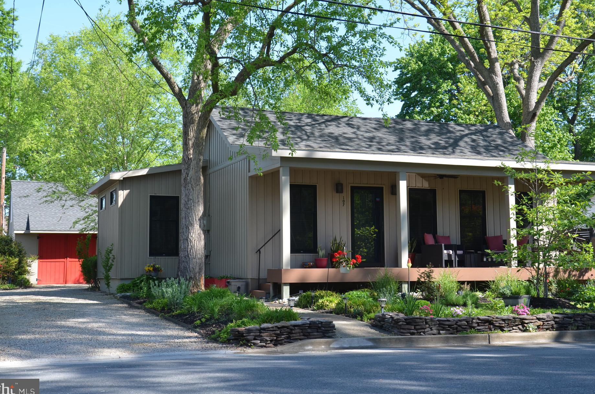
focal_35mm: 47
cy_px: 182
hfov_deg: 42.0
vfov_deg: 28.5
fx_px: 775
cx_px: 301
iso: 200
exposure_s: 1/200
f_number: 7.1
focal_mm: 28
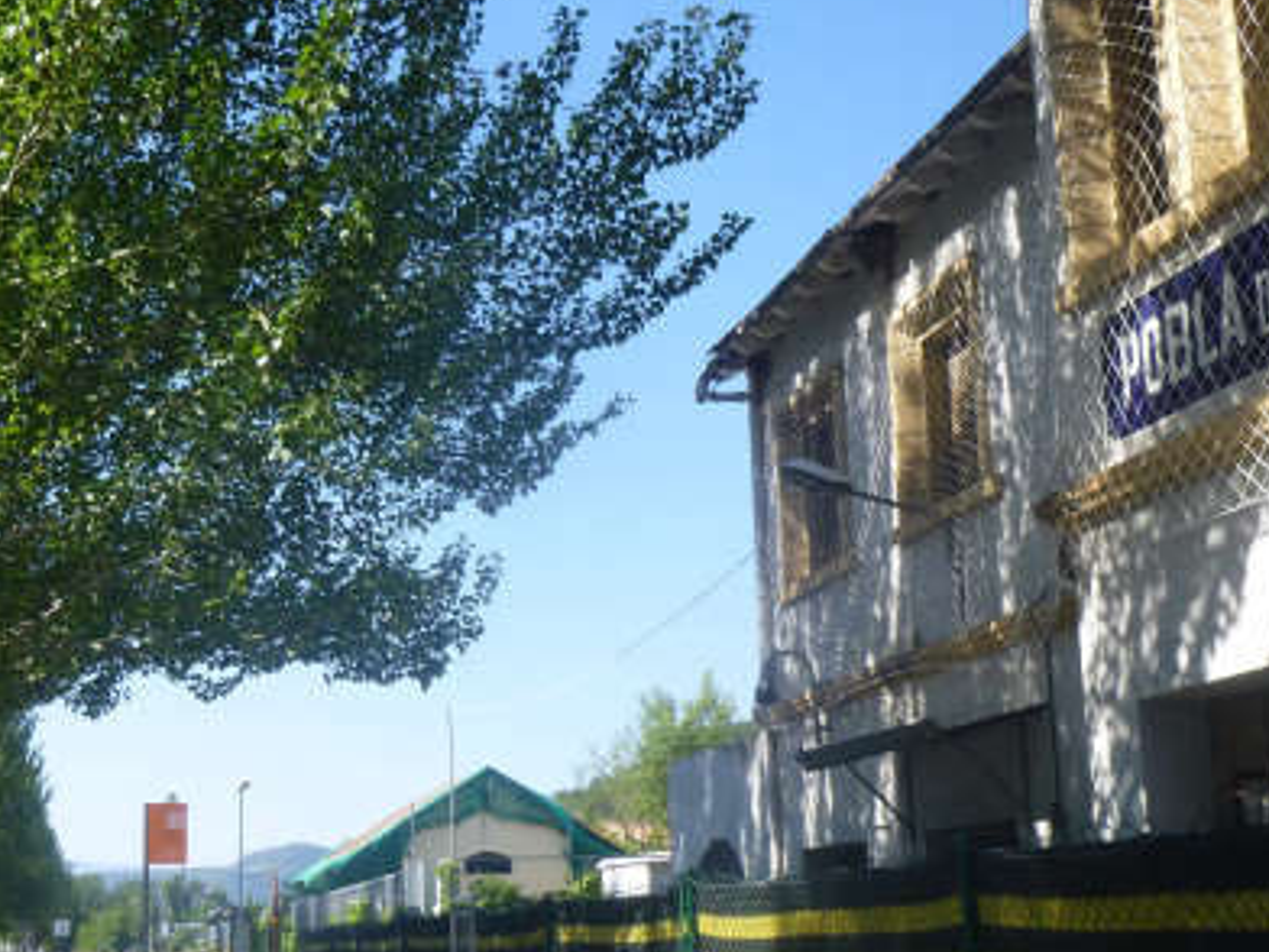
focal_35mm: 49
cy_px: 570
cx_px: 537
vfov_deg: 29.6
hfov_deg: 38.8
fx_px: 1796
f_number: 3.1
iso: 100
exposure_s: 1/500
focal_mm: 4.5
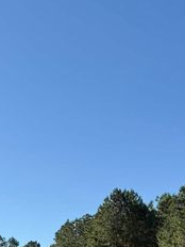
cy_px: 319
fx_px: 492
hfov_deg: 20.8
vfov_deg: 24.6
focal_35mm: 69
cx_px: 12
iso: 100
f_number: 1.78
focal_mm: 6.76
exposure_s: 1/3425
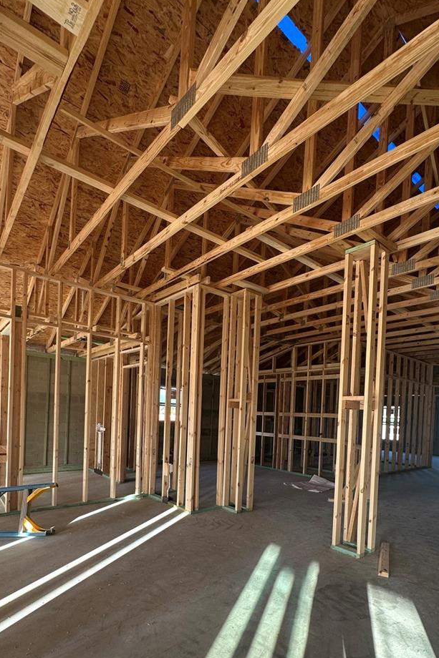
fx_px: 348
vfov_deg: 84.9
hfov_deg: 64.5
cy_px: 420
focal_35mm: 19
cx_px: 217
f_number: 2.2
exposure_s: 1/99
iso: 80
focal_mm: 2.22
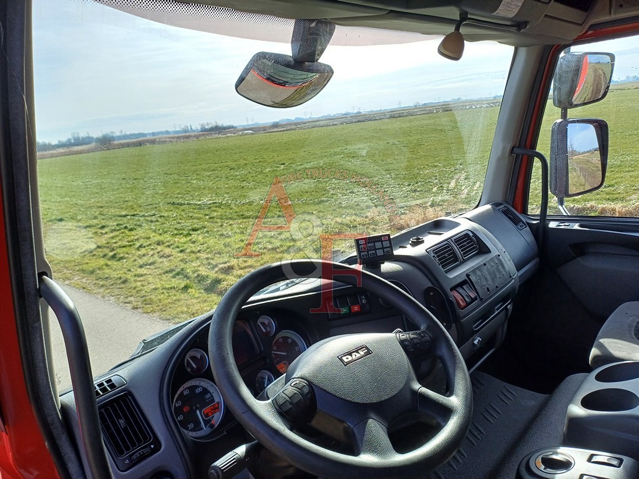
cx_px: 320
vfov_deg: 54.9
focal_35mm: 25
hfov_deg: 69.4
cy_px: 240
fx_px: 461
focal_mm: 4.65
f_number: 1.8
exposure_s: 1/335
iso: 50
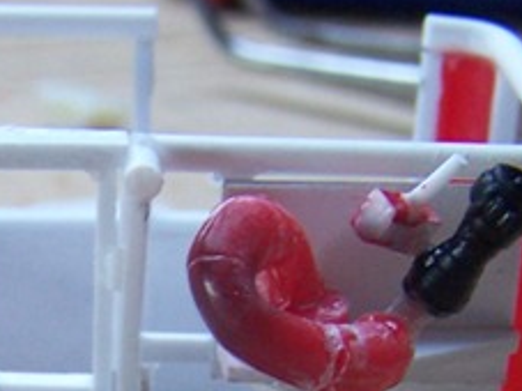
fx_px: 2020
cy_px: 494
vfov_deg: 10.8
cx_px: 48
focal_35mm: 134
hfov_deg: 14.6
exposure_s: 1/20
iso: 140
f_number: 2.8
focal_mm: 6.3
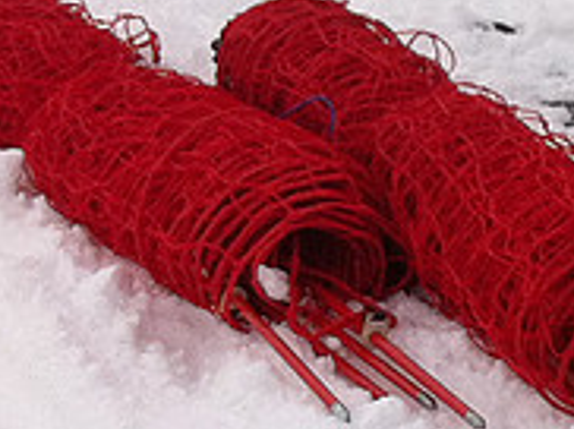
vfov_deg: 7.5
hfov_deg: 9.2
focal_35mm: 197
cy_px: 502
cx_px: 1309
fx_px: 3262
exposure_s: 1/2742
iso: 80
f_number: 2.8
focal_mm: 3.85
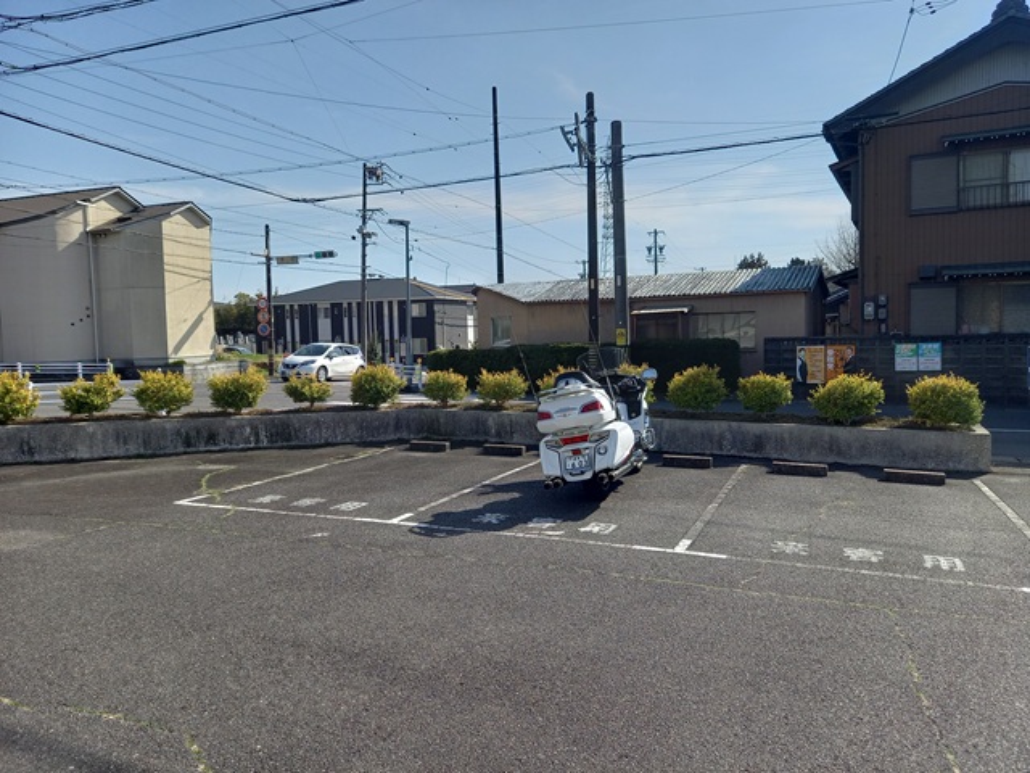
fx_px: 744
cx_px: 515
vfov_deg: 54.9
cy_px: 386
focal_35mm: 25
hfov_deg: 69.4
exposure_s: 1/1142
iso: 50
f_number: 1.8
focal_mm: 4.65
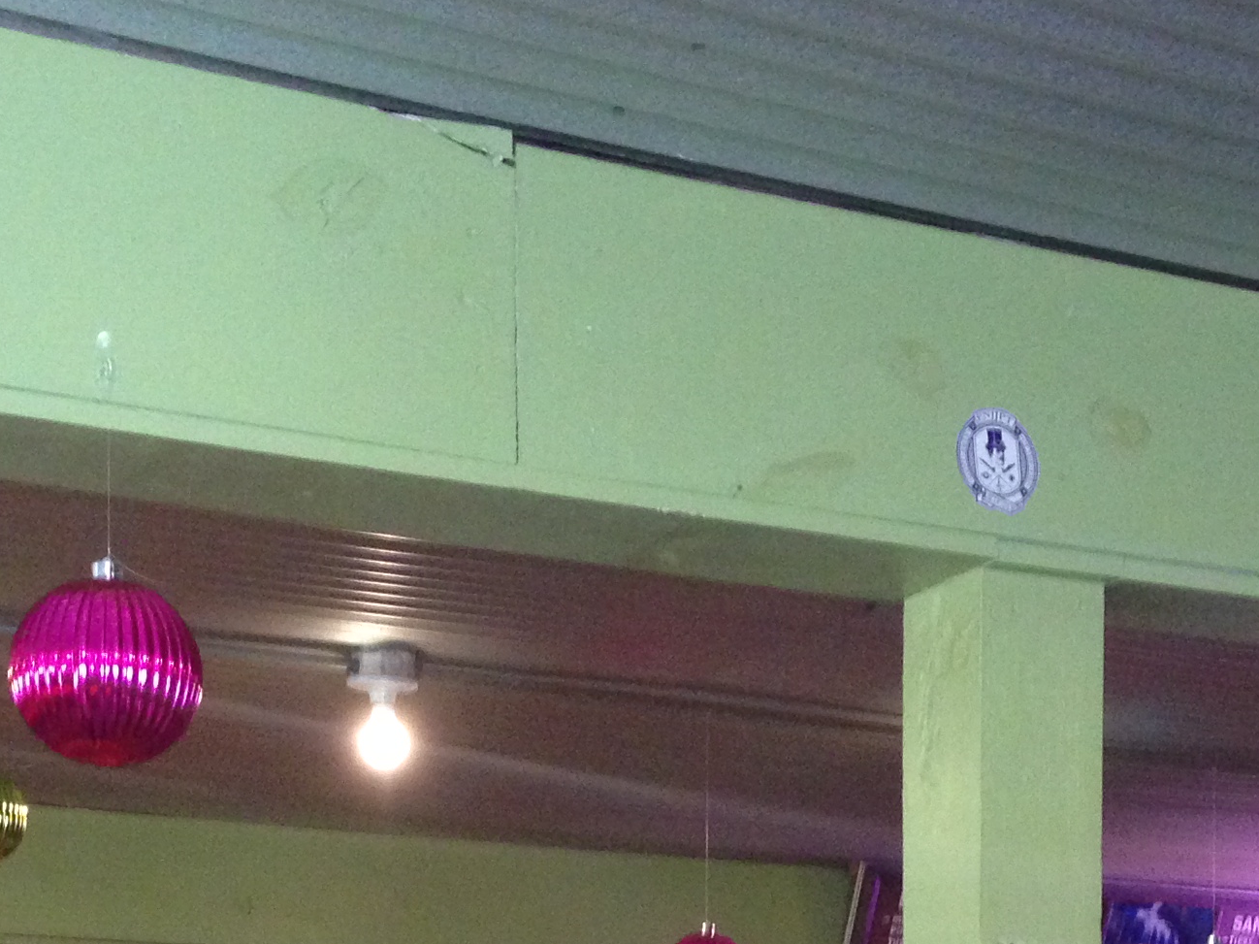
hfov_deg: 23.5
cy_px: 1168
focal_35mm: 83
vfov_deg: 16.9
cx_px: 736
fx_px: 3018
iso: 400
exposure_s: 1/20
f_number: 2.4
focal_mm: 4.12
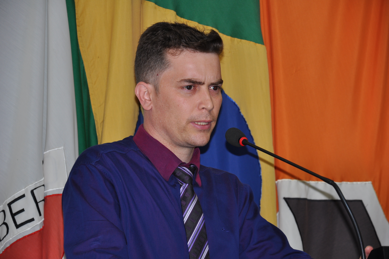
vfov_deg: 8.7
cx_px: 194
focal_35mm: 158
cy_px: 130
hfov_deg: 13.1
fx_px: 1700
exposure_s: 1/60
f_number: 5.6
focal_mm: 105
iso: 200
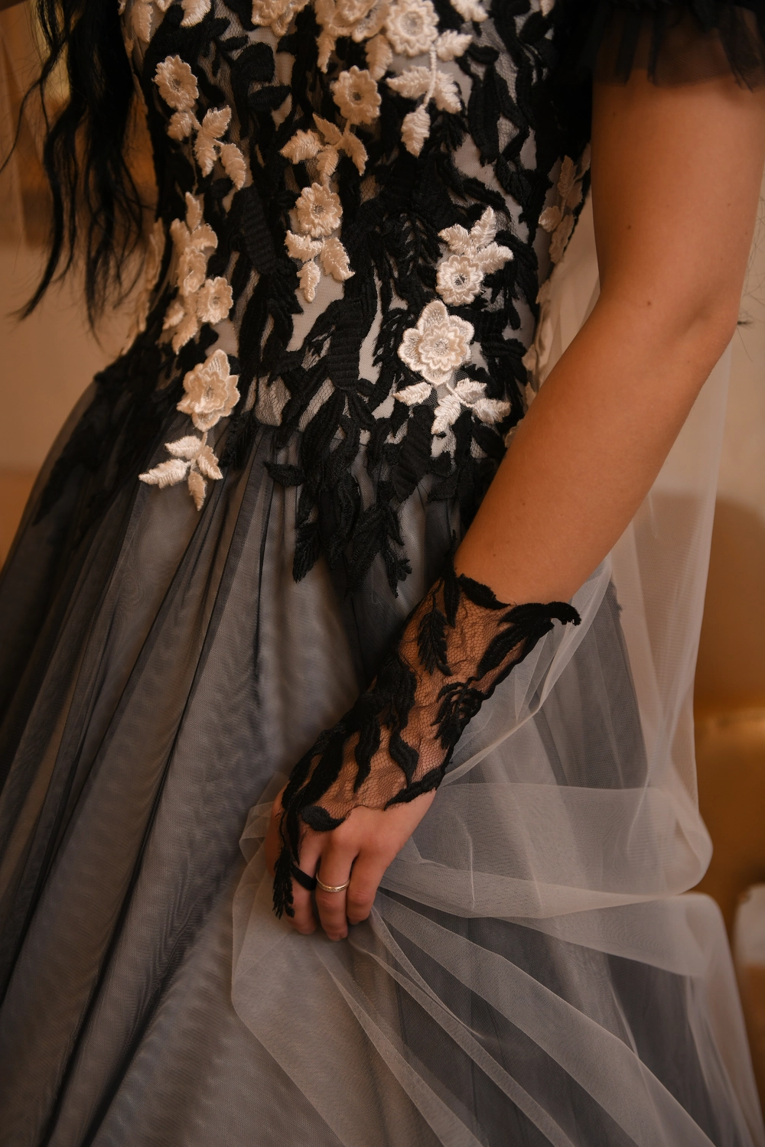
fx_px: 1530
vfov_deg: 41.1
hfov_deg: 28.1
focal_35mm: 48
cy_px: 574
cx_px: 382
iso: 640
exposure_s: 1/250
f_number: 2.8
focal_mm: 48
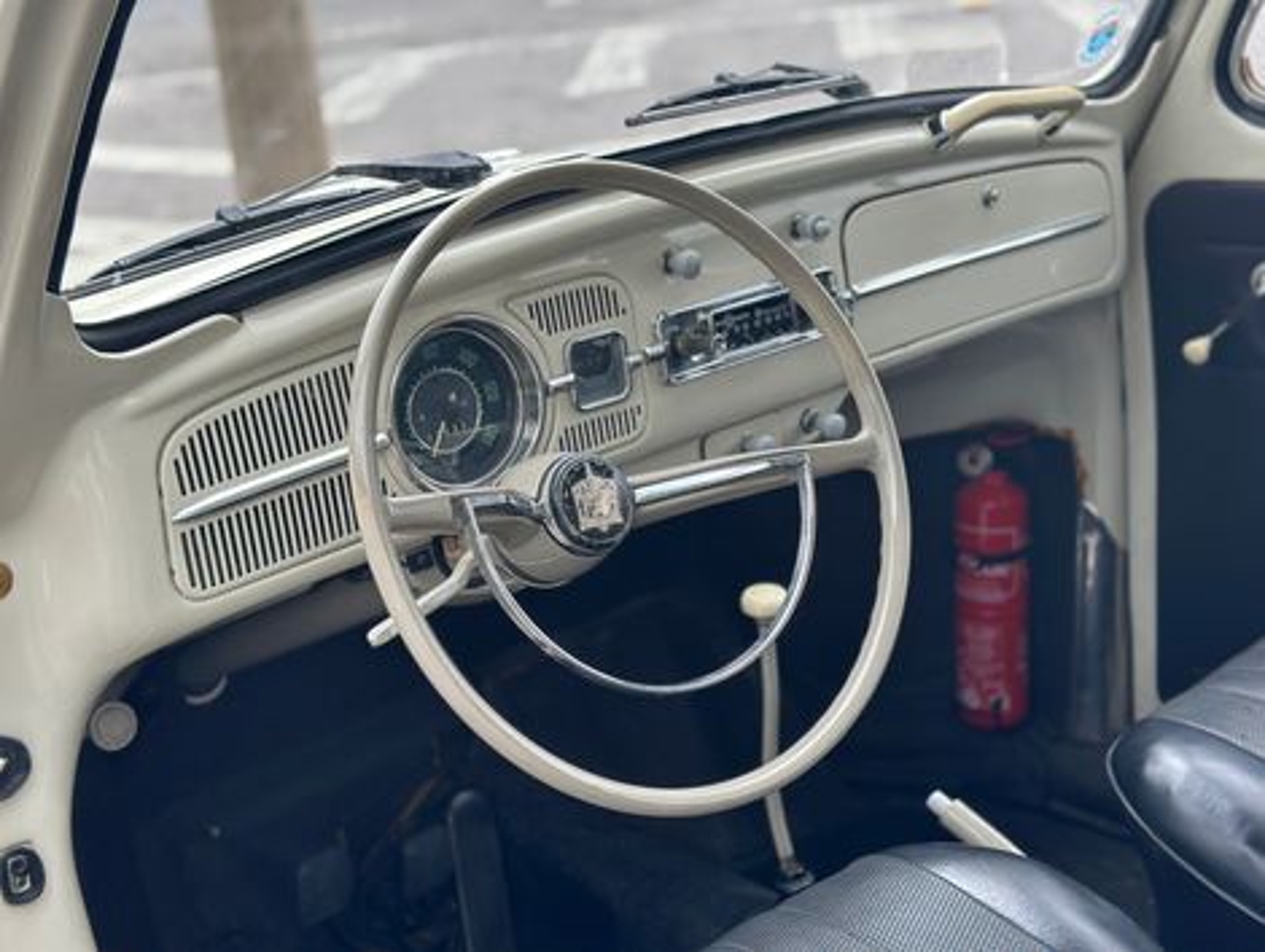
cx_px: 632
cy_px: 476
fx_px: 1757
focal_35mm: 48
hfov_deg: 39.6
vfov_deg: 30.3
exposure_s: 1/409
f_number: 1.78
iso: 80
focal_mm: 6.86
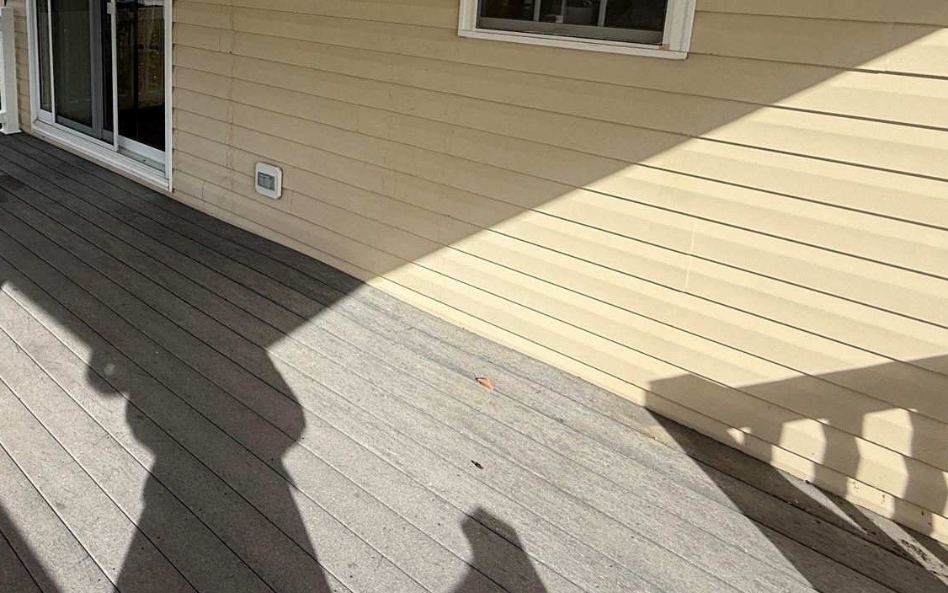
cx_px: 205
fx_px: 698
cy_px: 83
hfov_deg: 63.2
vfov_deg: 42.9
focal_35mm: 27
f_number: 2.2
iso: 50
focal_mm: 2.22
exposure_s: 1/1431
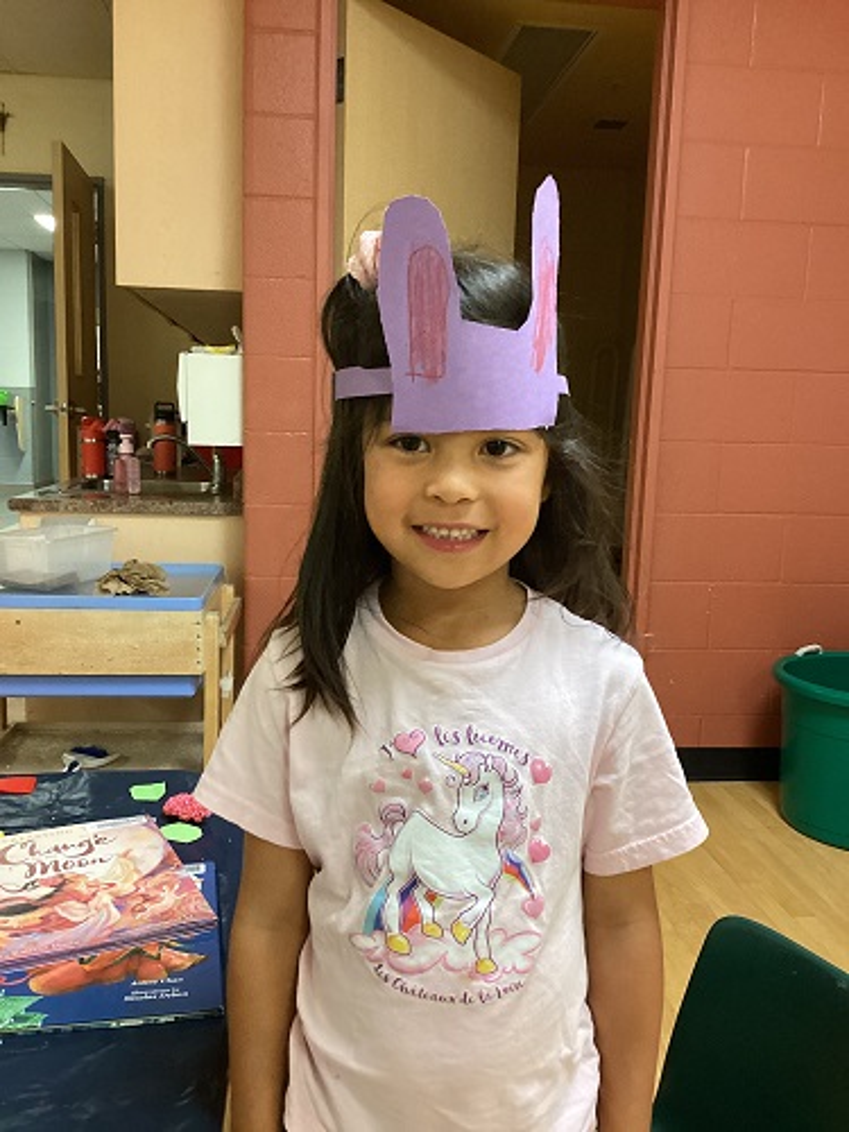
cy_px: 566
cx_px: 424
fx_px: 1014
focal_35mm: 31
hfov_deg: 45.4
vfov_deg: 58.4
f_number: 2.4
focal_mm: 3.3
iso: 200
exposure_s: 1/50
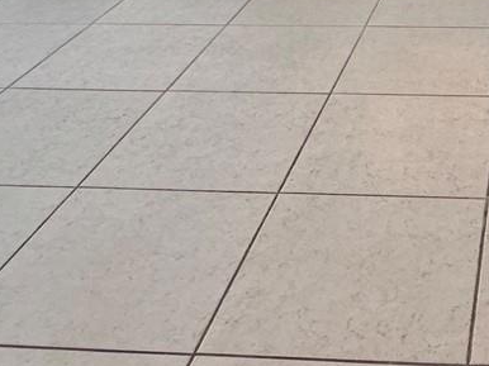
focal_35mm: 58
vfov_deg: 21.2
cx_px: 478
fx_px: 819
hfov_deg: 31.0
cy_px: -187
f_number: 2.2
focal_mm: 2.22
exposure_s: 1/120
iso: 200
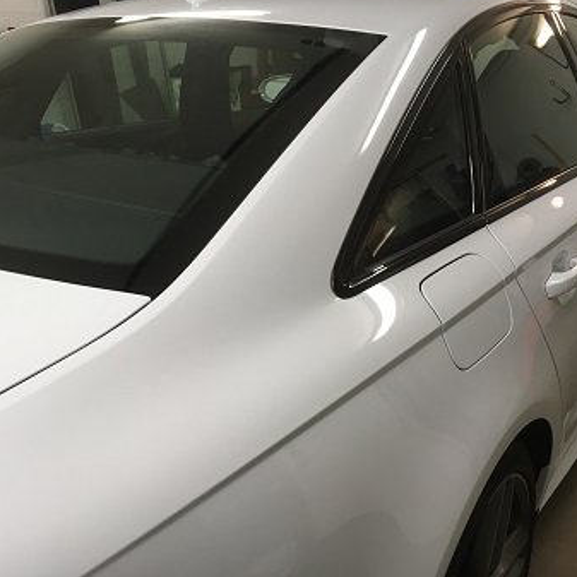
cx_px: 308
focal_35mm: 35
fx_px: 660
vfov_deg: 47.2
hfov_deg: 47.2
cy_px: 283
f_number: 2.2
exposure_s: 1/30
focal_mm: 4.15
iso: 32
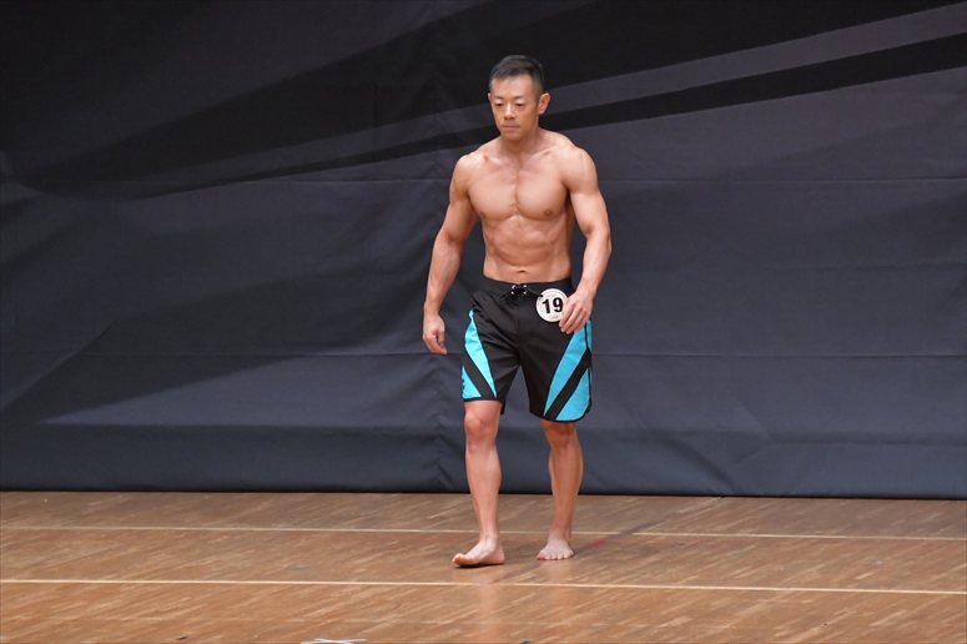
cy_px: 322
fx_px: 8457
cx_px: 484
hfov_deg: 6.5
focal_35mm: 315
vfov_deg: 4.4
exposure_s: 1/400
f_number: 5.6
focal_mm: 210
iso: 6400
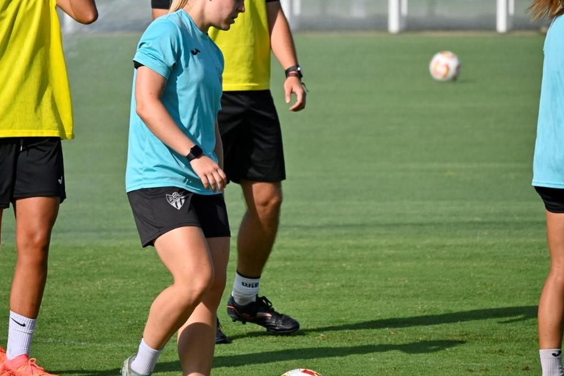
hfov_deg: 4.1
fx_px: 7819
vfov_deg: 2.8
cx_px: 265
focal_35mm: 499
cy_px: 159
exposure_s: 1/1000
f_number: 6
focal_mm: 210
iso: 125
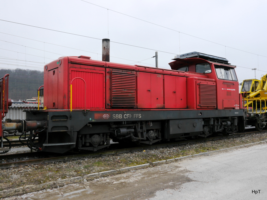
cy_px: 100
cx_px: 134
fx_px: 262
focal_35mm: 34
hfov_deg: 54.0
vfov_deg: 41.8
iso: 160
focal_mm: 17
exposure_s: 1/160
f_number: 5
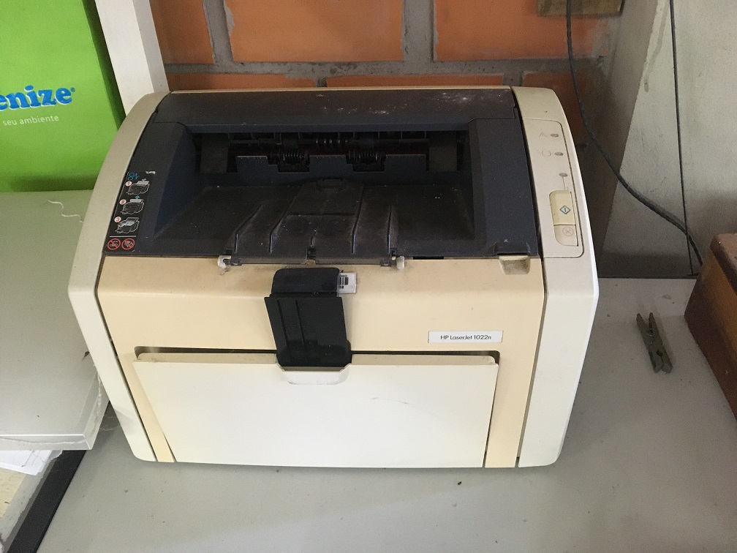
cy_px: 276
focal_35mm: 29
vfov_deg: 48.2
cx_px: 368
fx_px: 617
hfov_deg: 61.7
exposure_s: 1/30
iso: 250
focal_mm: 4.15
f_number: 2.2
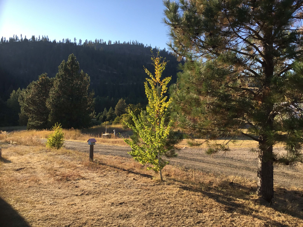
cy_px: 114
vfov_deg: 45.4
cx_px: 152
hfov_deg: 58.4
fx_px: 271
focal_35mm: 31
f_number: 2.4
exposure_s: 1/503
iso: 25
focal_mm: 3.3
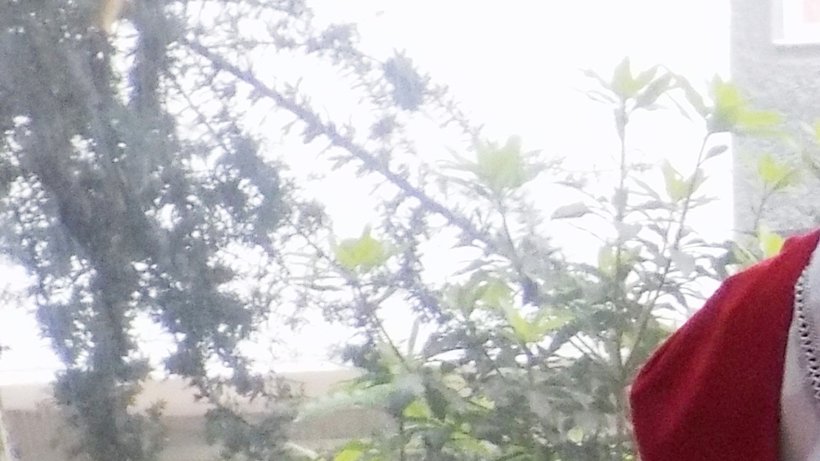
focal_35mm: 357
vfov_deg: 3.4
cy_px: 537
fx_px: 7764
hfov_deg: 6.0
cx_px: 1217
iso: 400
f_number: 4.4
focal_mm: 15.3
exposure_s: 1/25
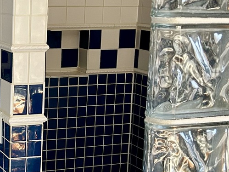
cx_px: -26
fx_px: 496
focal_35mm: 75
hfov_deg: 24.2
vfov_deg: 19.6
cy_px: 81
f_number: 1.5
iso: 200
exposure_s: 1/60
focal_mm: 5.7
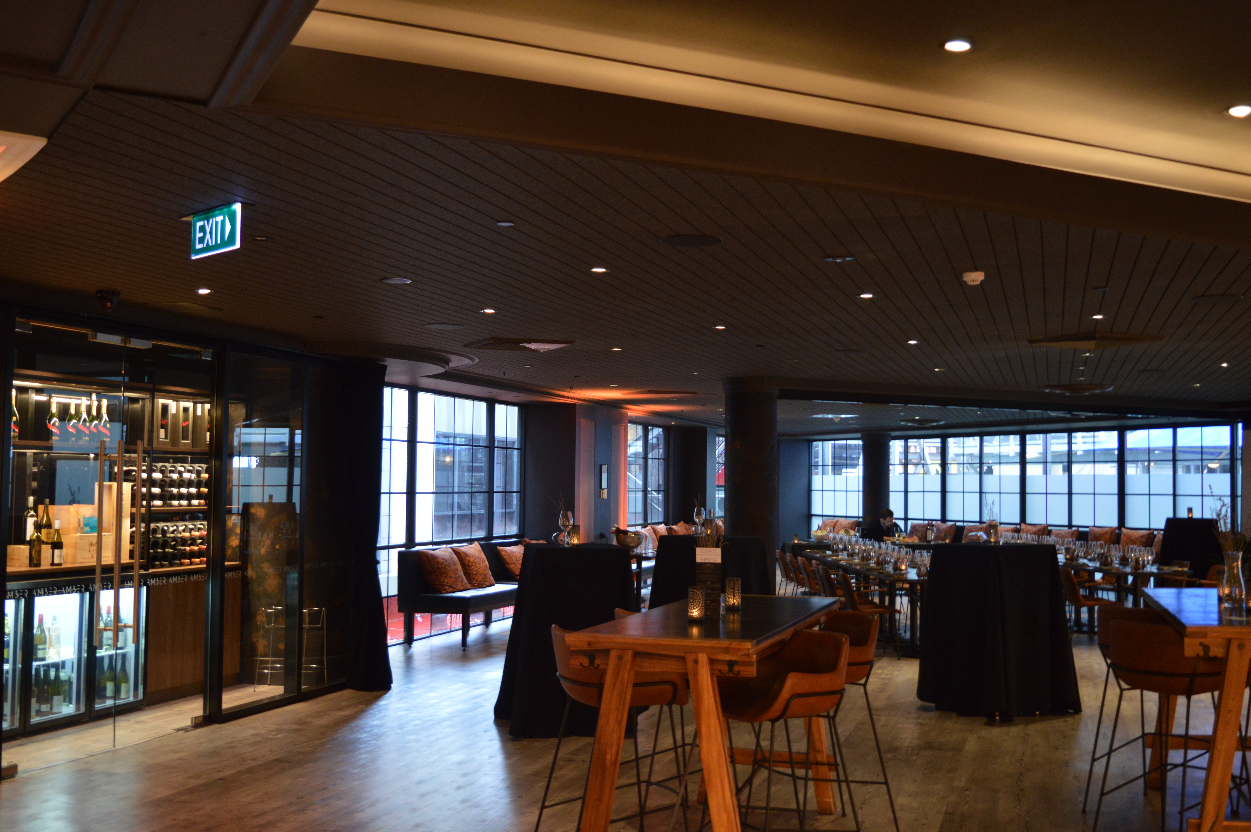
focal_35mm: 36
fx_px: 1250
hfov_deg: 53.2
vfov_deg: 36.8
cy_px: 416
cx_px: 626
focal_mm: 24
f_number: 4
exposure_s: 1/15
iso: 900
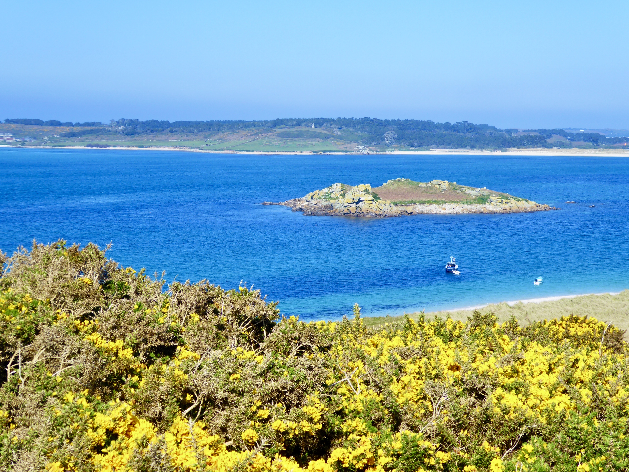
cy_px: 236
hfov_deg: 27.8
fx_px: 1272
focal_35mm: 70
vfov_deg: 21.0
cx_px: 314
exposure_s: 1/400
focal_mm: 12.5
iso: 80
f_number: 4.5
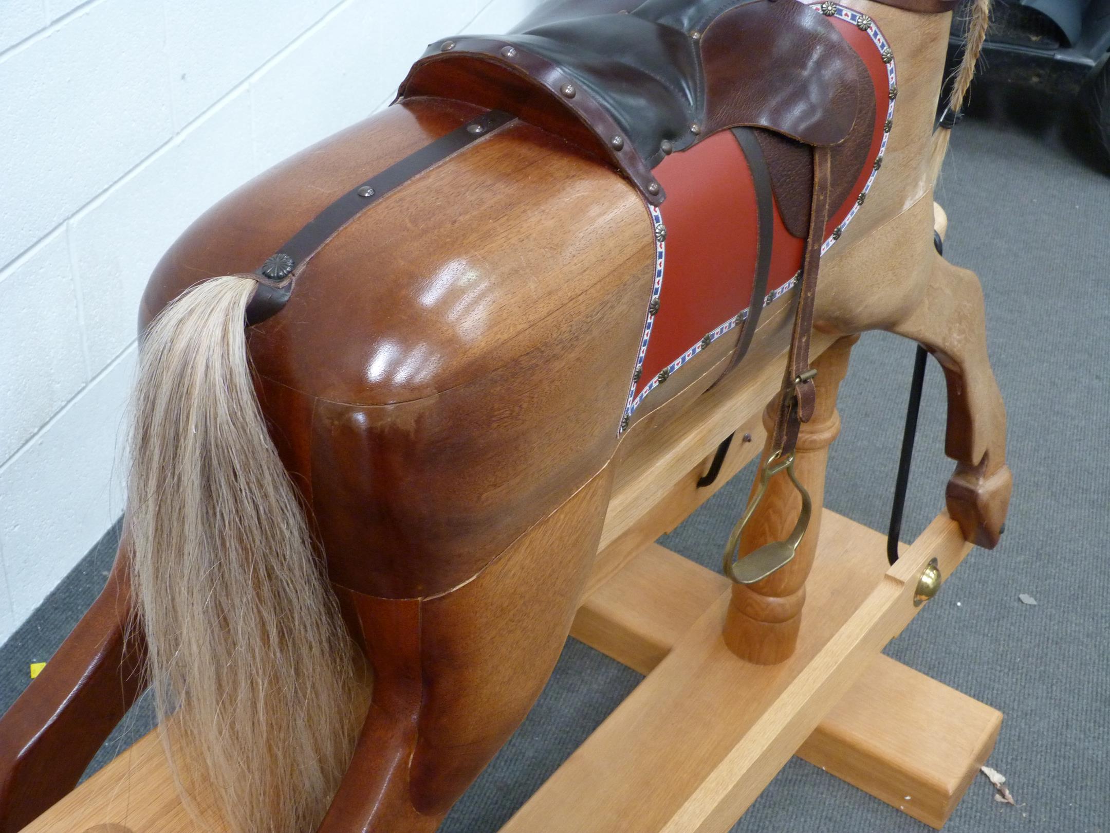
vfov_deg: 29.7
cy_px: 416
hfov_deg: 38.9
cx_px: 555
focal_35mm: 49
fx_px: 1571
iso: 320
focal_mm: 8.7
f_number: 3.2
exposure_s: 1/60
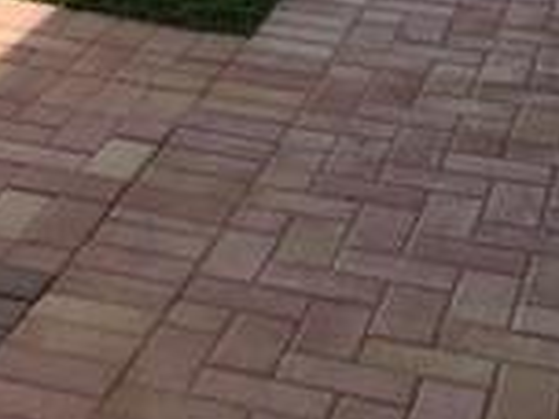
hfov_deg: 16.3
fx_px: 1906
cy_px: -136
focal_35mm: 118
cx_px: -18
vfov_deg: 12.2
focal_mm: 3.99
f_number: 1.8
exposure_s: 1/6410
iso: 20
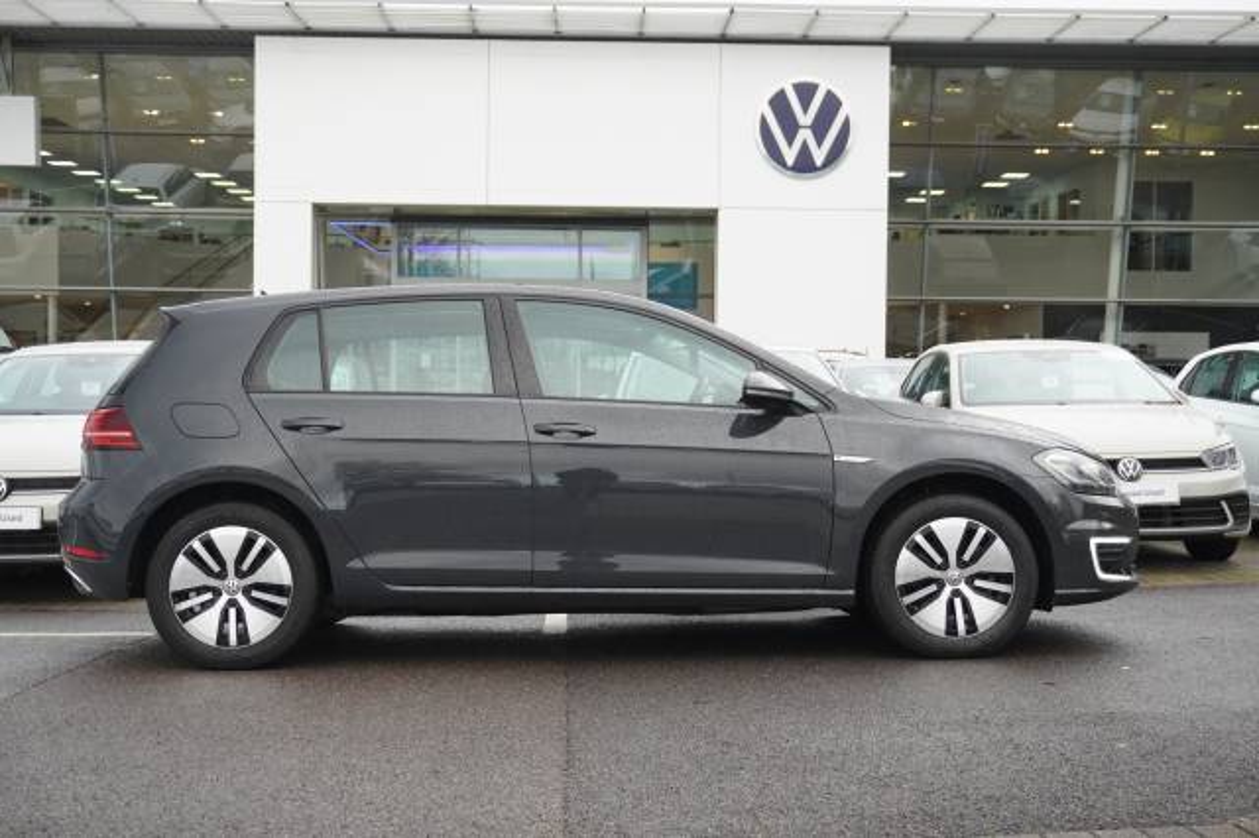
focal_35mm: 44
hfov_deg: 45.0
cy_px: 419
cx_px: 630
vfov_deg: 30.8
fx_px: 1520
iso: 500
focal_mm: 29
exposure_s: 1/160
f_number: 4.5
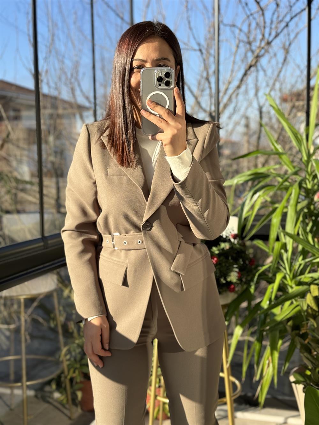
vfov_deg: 39.7
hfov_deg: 30.3
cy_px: 212
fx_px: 590
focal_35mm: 48
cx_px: 160
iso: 64
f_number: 1.78
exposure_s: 1/558
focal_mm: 6.86
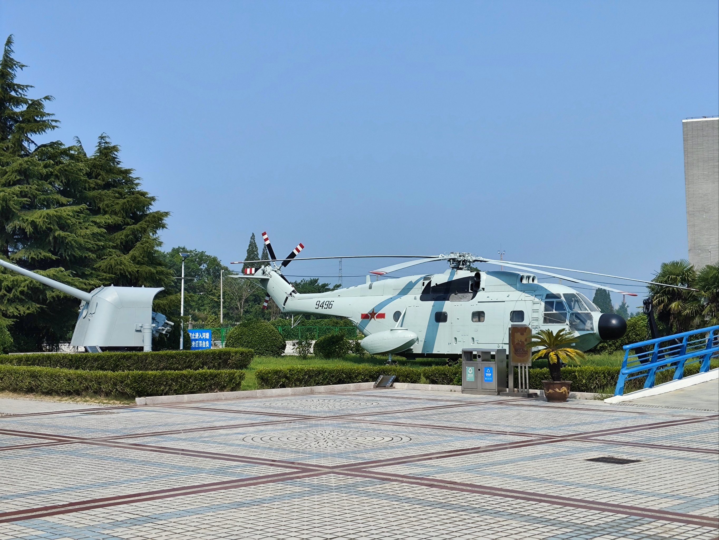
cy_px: 270
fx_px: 519
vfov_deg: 54.9
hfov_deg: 69.4
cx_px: 360
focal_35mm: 25
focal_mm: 4.71
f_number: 1.79
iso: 50
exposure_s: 1/1000
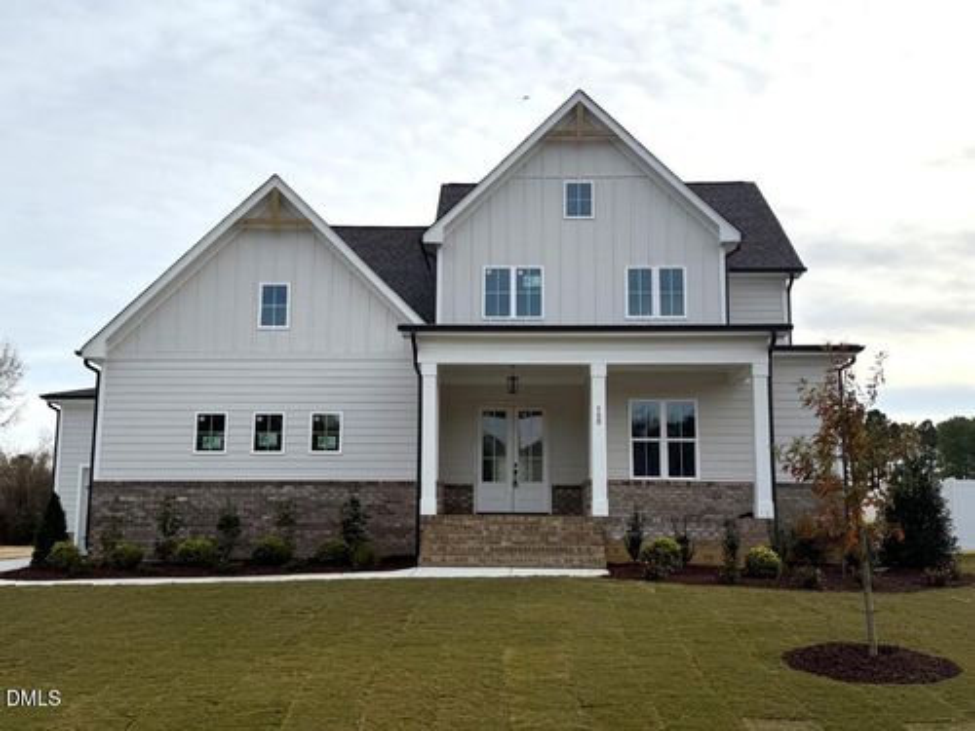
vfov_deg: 37.7
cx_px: 488
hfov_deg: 49.0
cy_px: 366
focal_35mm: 38
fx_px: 1070
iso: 80
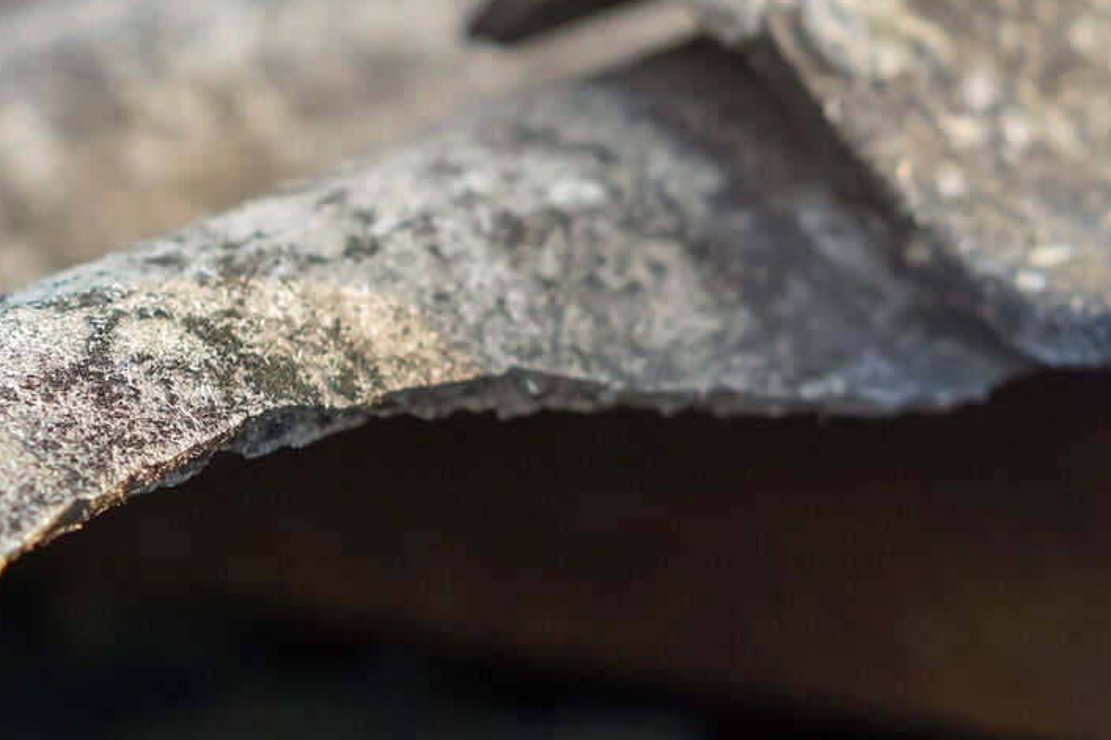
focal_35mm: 191
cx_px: 825
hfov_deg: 10.7
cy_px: -9
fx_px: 5893
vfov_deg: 7.2
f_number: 3.2
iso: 400
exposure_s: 1/800
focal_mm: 50
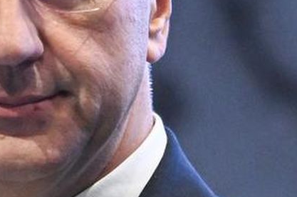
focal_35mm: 768
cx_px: 37
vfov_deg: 1.8
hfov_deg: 2.7
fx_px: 6322
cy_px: 21
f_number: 2.8
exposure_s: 1/250
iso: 2000
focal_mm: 200
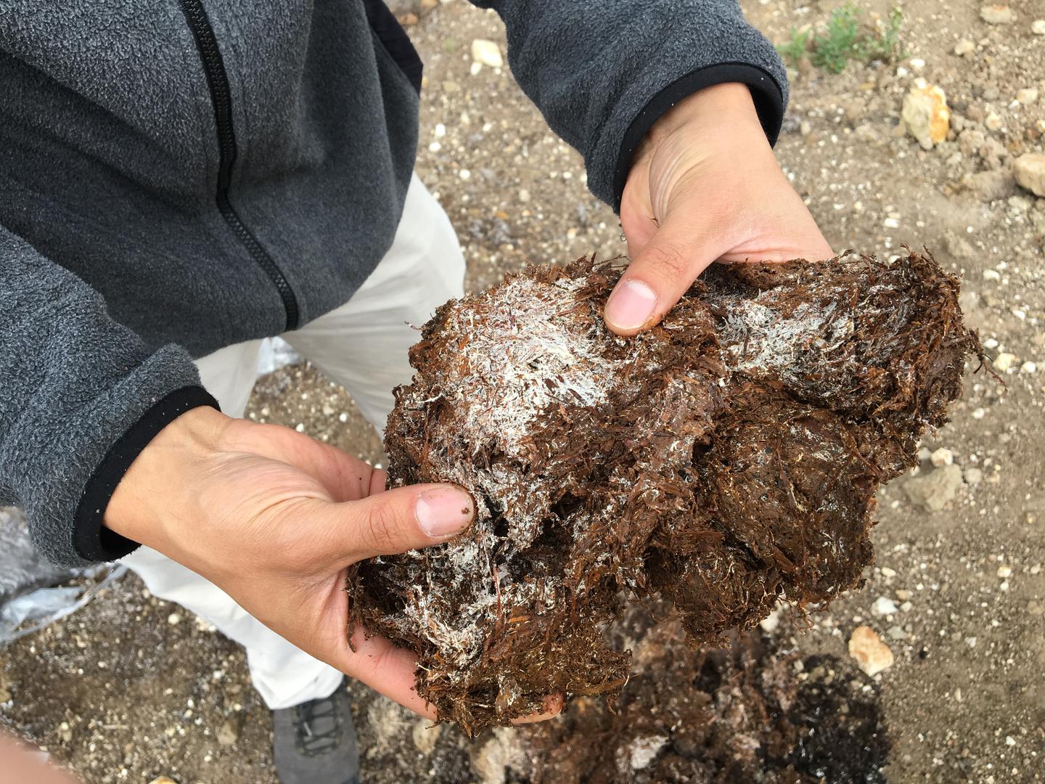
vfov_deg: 48.2
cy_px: 392
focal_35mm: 29
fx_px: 875
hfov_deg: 61.7
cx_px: 522
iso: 25
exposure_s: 1/253
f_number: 2.2
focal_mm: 4.15
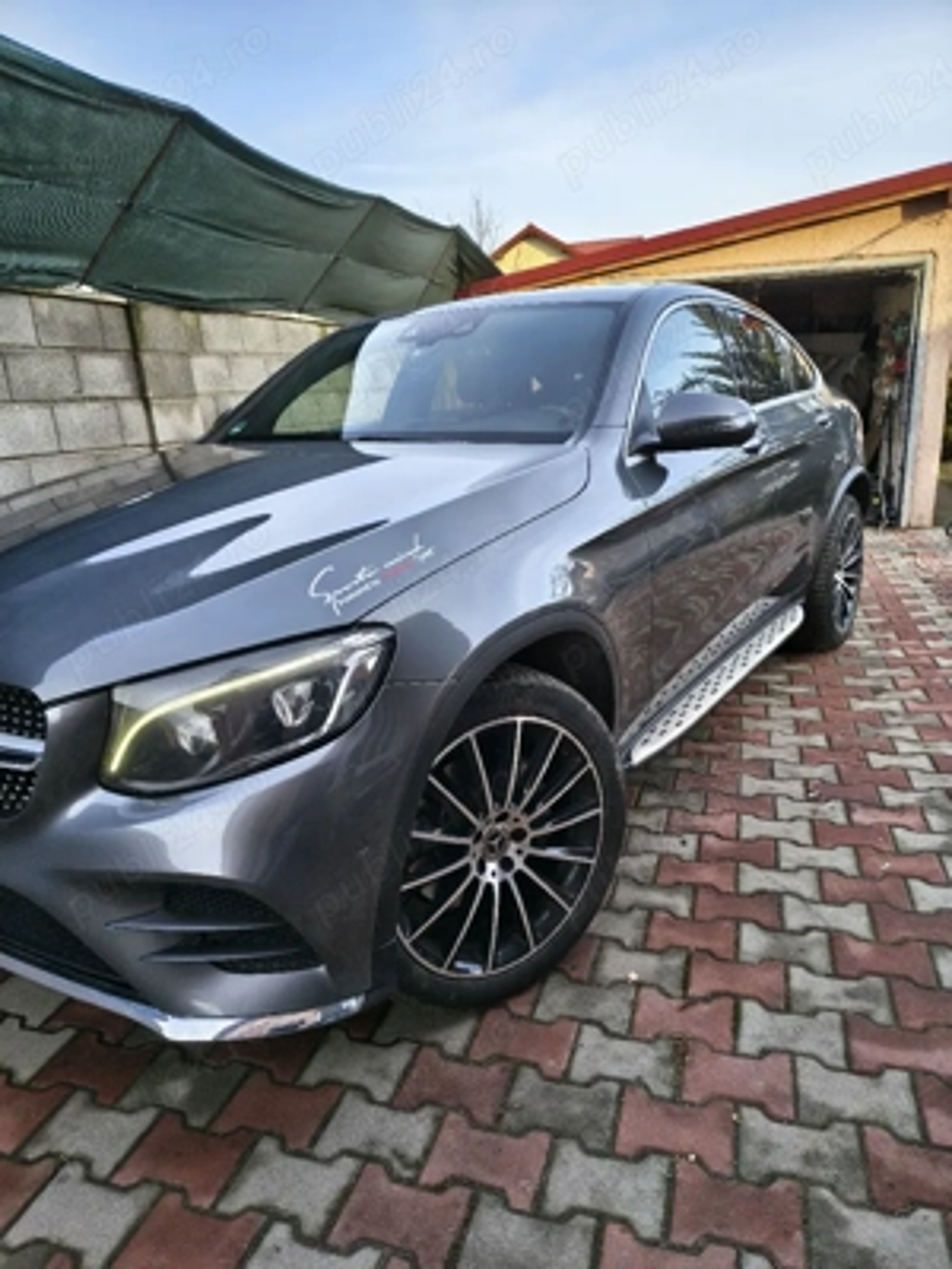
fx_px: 880
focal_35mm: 24
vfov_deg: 71.6
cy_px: 634
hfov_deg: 56.8
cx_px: 476
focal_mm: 5.56
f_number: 1.8
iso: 135
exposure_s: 1/120
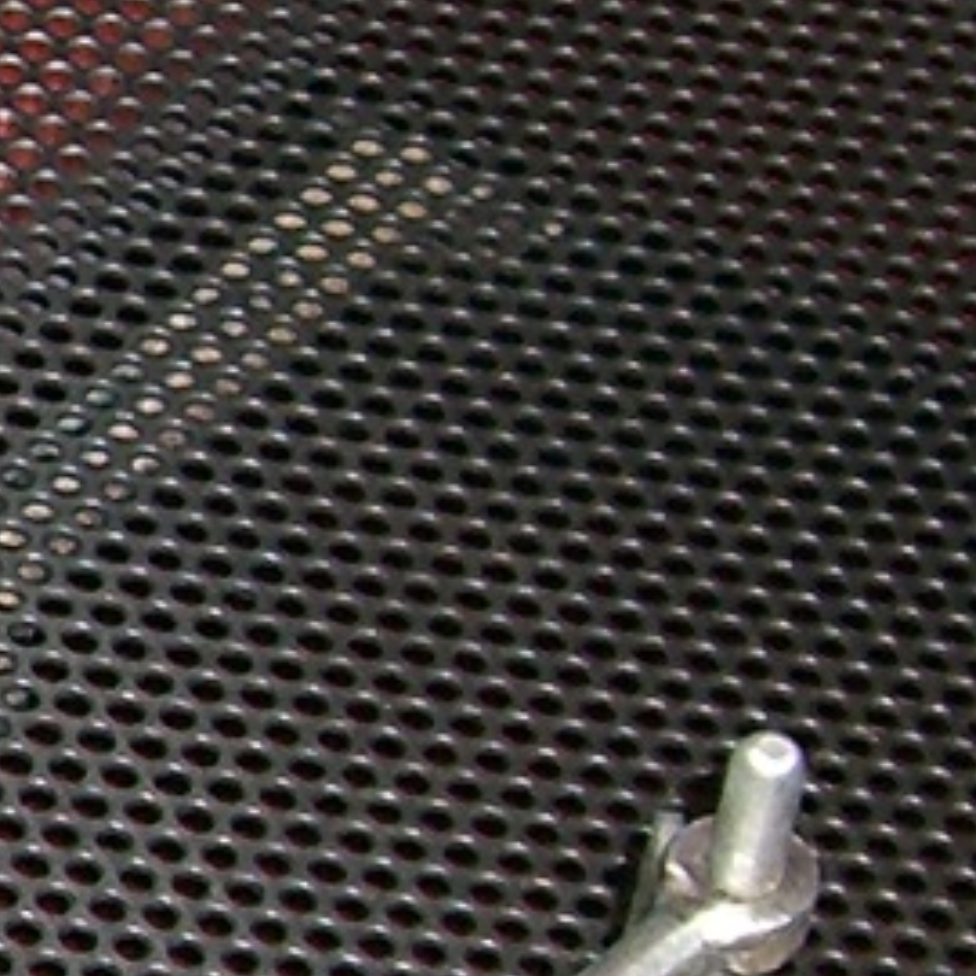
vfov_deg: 6.8
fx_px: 8134
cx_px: -954
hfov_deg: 6.7
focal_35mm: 255
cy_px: 43
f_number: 2.7
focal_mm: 6.2
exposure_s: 1/60
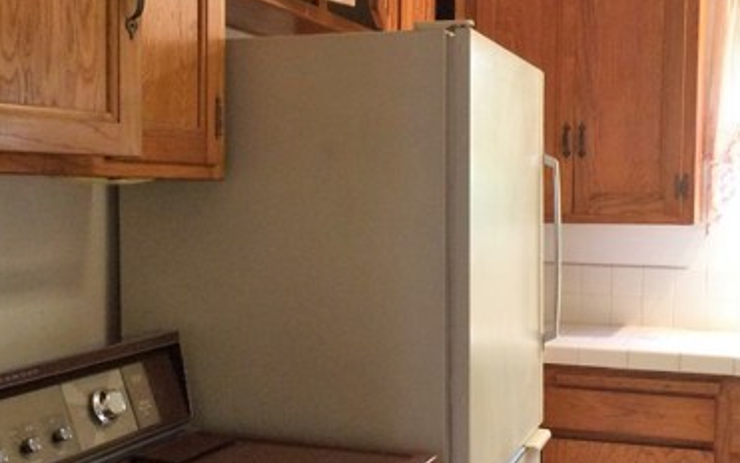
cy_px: 246
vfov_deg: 24.4
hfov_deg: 38.2
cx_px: 379
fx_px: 1069
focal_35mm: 53
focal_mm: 4.15
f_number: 2.2
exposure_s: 1/30
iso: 160
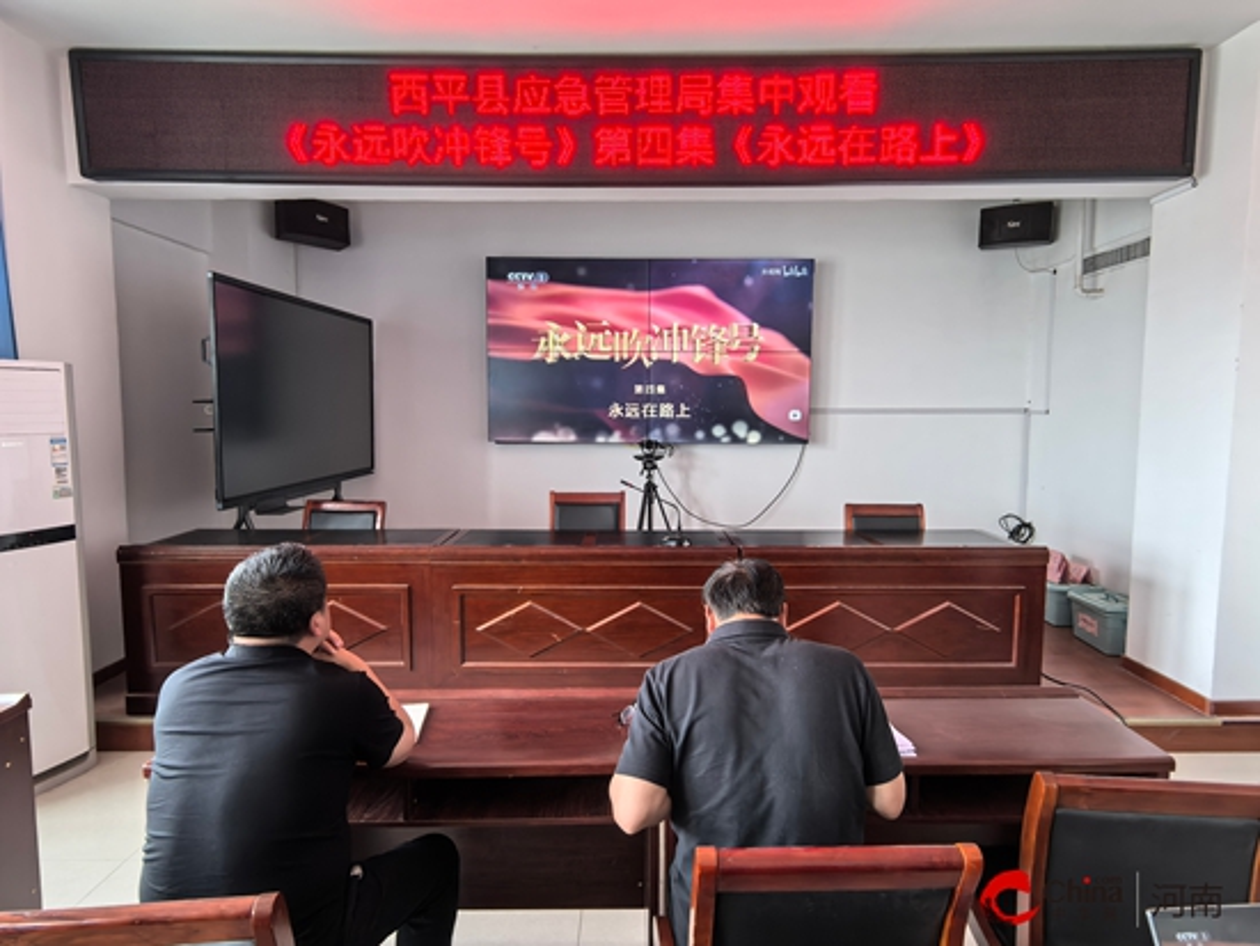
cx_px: 630
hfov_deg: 84.6
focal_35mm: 19
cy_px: 473
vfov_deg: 68.7
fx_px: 692
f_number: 2.2
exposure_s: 1/50
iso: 160
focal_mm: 1.95
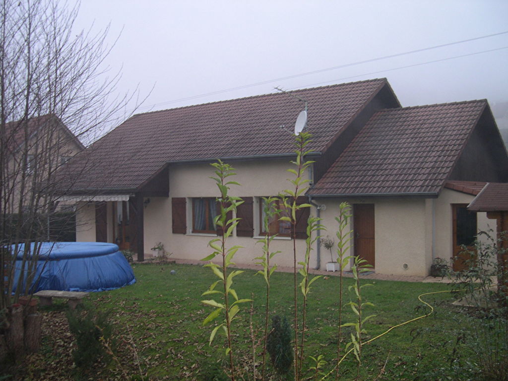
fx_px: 558
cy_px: 190
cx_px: 254
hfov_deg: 49.0
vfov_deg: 37.7
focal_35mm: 38
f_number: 2.8
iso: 111
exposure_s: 1/30
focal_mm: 8
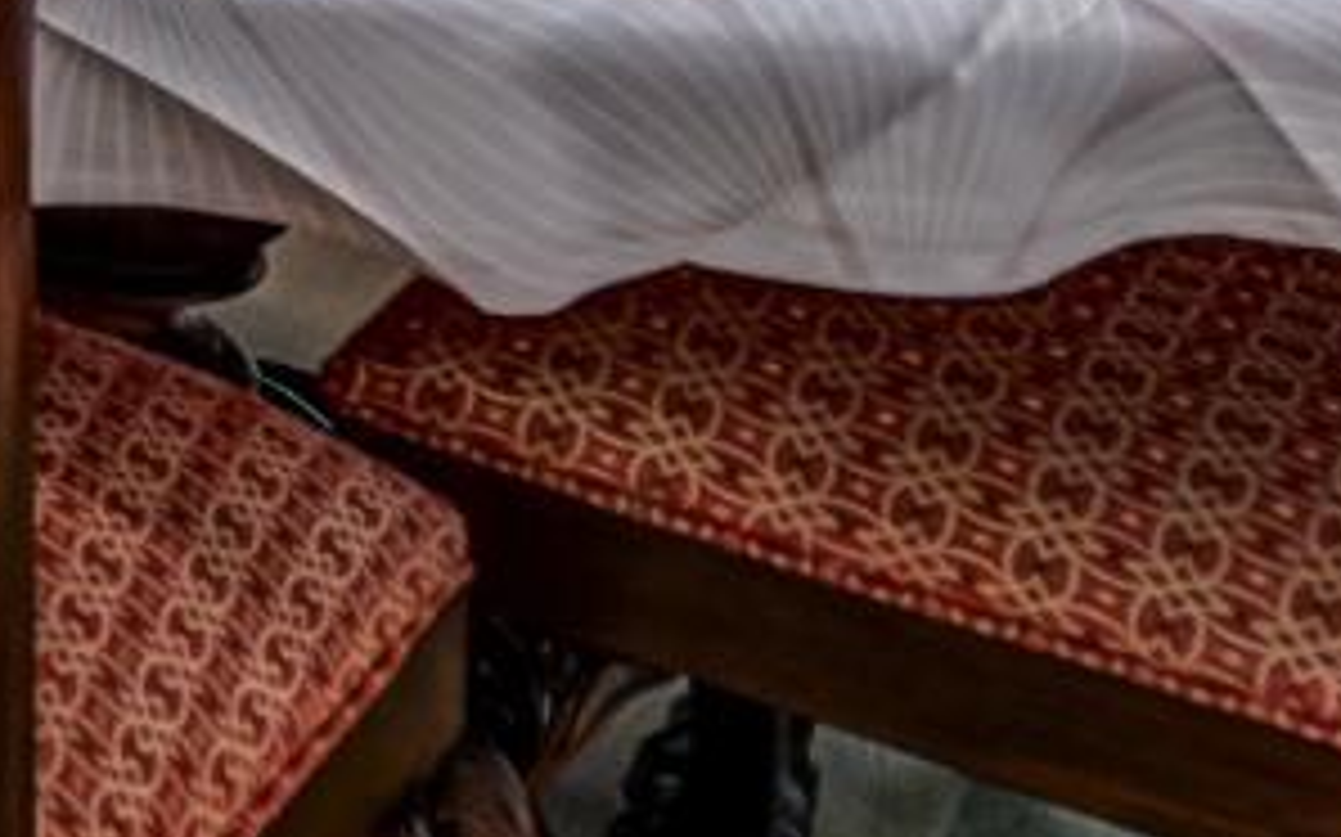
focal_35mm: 112
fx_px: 4092
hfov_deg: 11.8
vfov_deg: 8.9
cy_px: -1892
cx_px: -2482
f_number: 8
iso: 1250
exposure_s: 1/100
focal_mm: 16
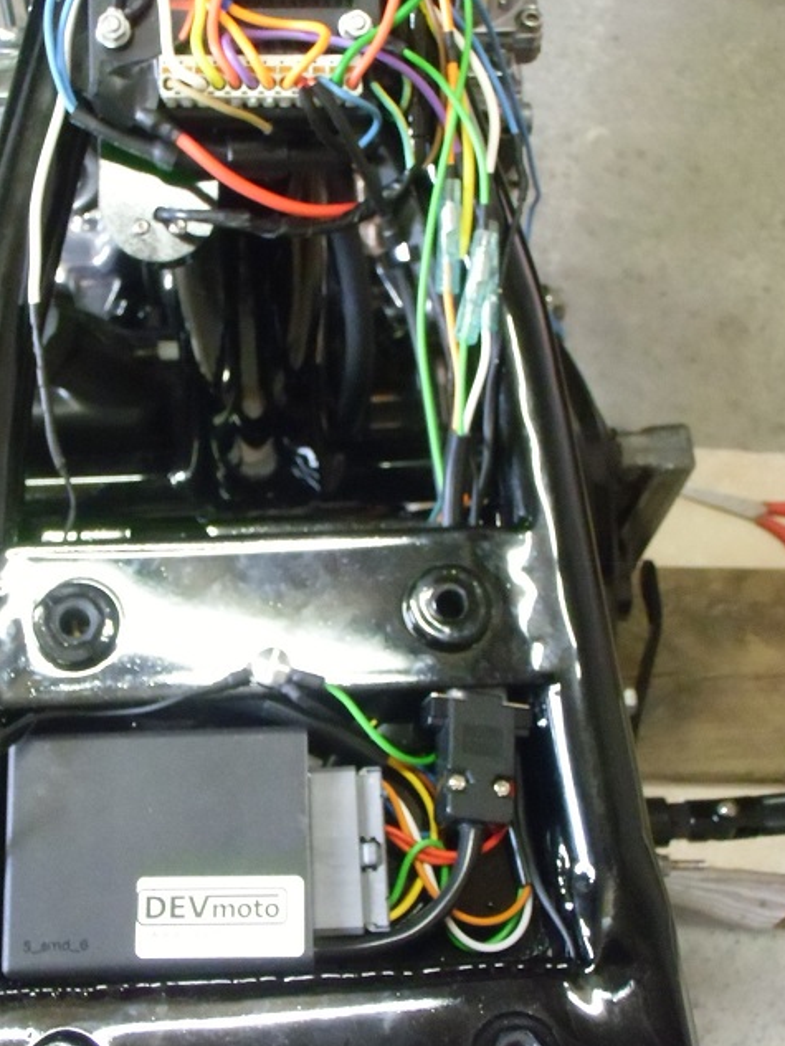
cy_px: 479
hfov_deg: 30.2
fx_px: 1451
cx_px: 334
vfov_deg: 39.6
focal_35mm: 48
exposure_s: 1/10
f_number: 3.9
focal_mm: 6.67
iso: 800
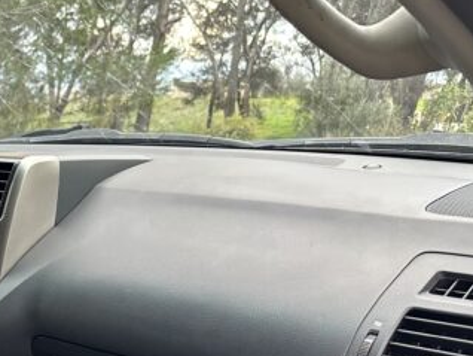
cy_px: 382
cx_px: -112
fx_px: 820
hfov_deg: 27.7
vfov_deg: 23.1
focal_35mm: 60
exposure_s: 1/121
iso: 200
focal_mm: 6.86
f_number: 1.78
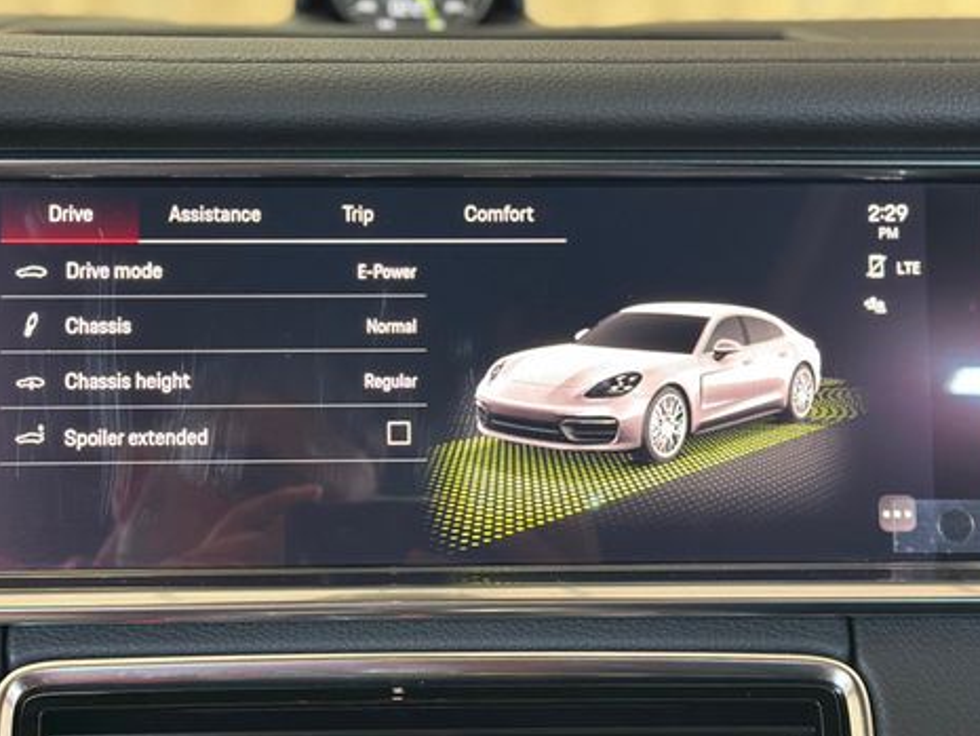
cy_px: 346
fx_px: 1869
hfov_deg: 29.4
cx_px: 430
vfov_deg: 22.3
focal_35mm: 66
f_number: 1.78
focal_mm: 6.86
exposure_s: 1/60
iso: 200
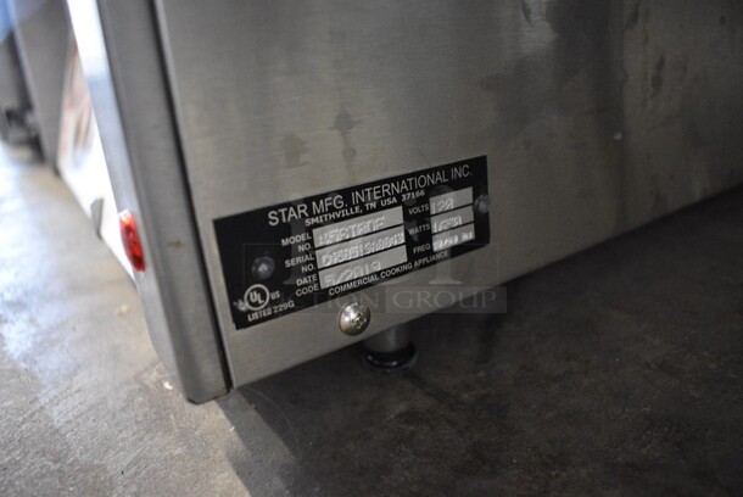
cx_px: 372
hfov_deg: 67.3
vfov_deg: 48.0
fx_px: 558
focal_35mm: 27
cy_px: 248
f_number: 3.5
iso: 3200
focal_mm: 18
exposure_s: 1/30
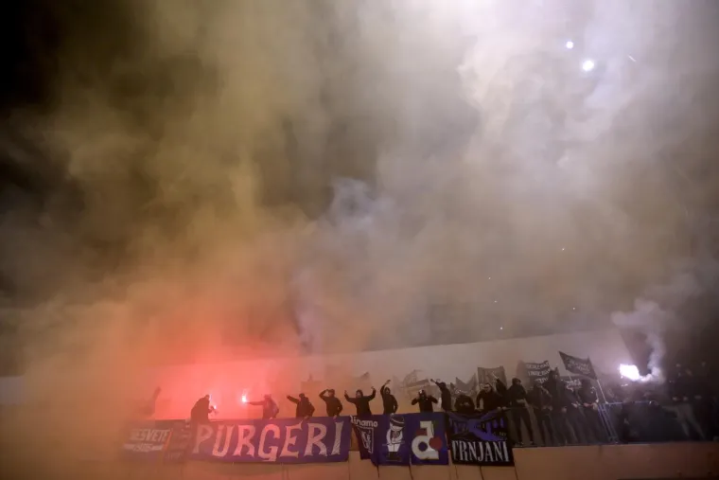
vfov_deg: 70.5
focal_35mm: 17
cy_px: 240
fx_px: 340
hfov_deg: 93.3
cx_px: 360
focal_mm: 17
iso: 2500
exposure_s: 1/1600
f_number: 2.8
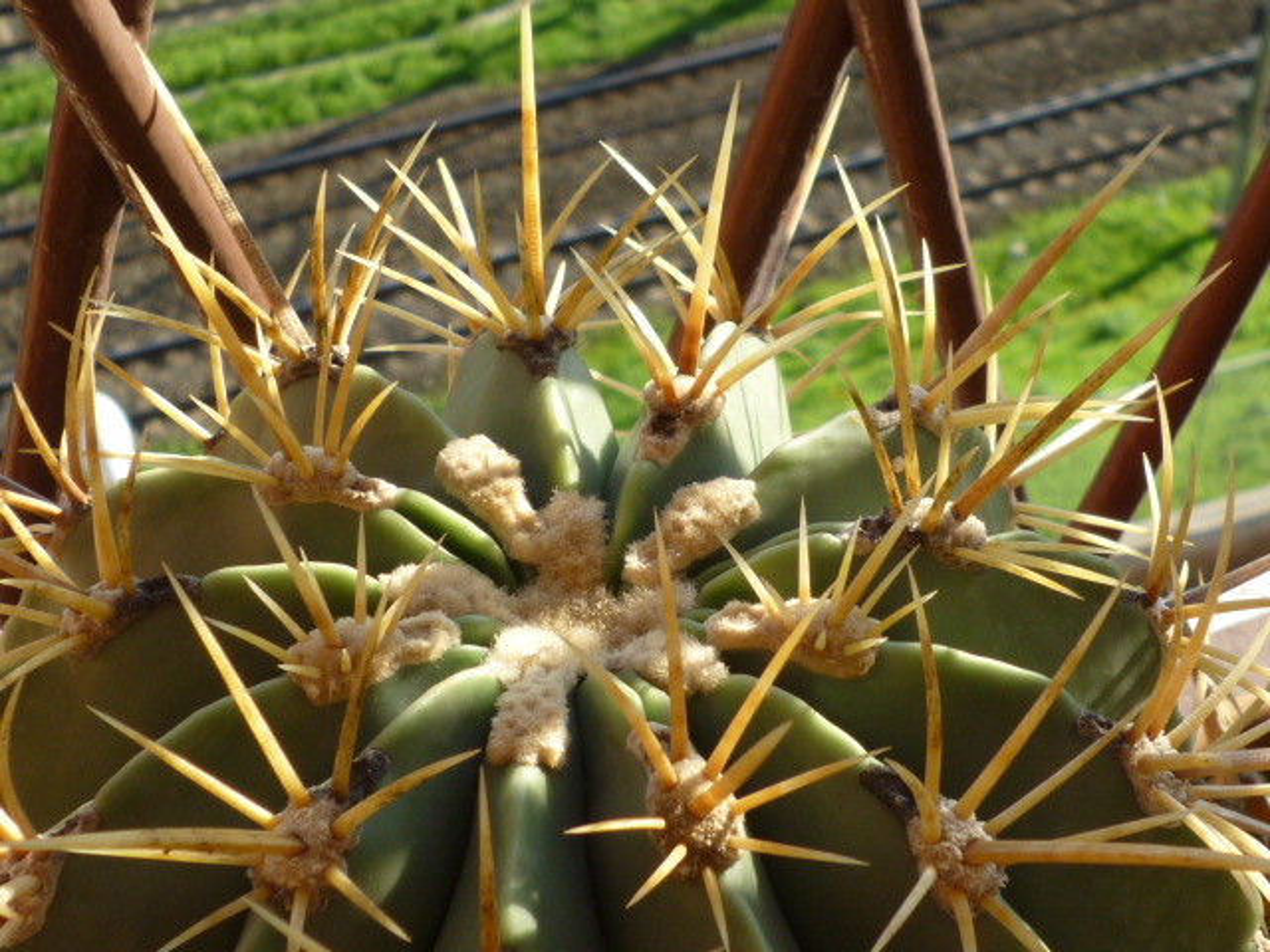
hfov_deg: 27.8
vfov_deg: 21.0
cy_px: 476
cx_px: 635
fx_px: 2568
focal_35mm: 70
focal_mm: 6.3
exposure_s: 1/320
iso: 100
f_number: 3.8
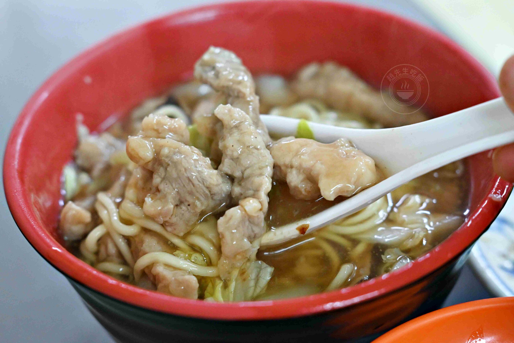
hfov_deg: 27.0
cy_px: 172
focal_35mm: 75
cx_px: 257
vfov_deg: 18.2
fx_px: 1071
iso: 2000
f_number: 3.2
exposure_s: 1/160
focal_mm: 50
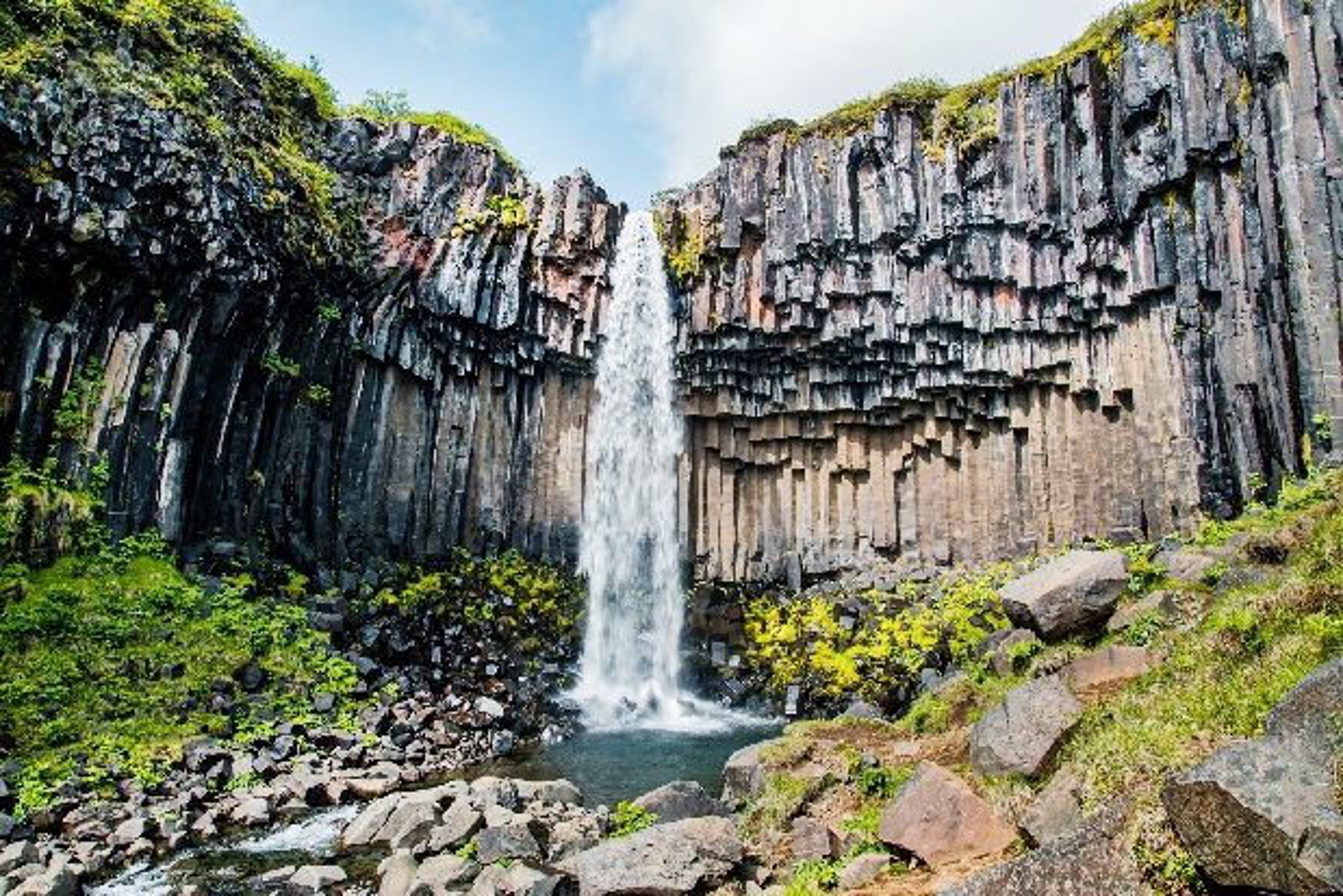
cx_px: 672
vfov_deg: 57.3
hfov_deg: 78.6
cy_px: 448
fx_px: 821
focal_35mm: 22
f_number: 3.5
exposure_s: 1/320
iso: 200
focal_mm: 22
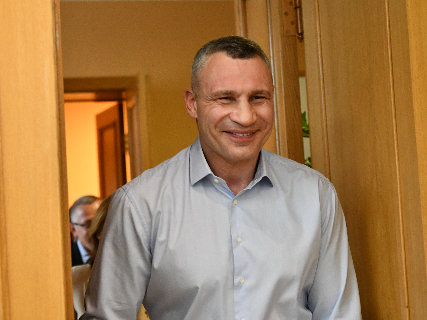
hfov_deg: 27.0
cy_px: 161
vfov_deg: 20.4
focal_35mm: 72
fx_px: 888
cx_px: 223
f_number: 2.8
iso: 3200
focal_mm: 44
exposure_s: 1/250
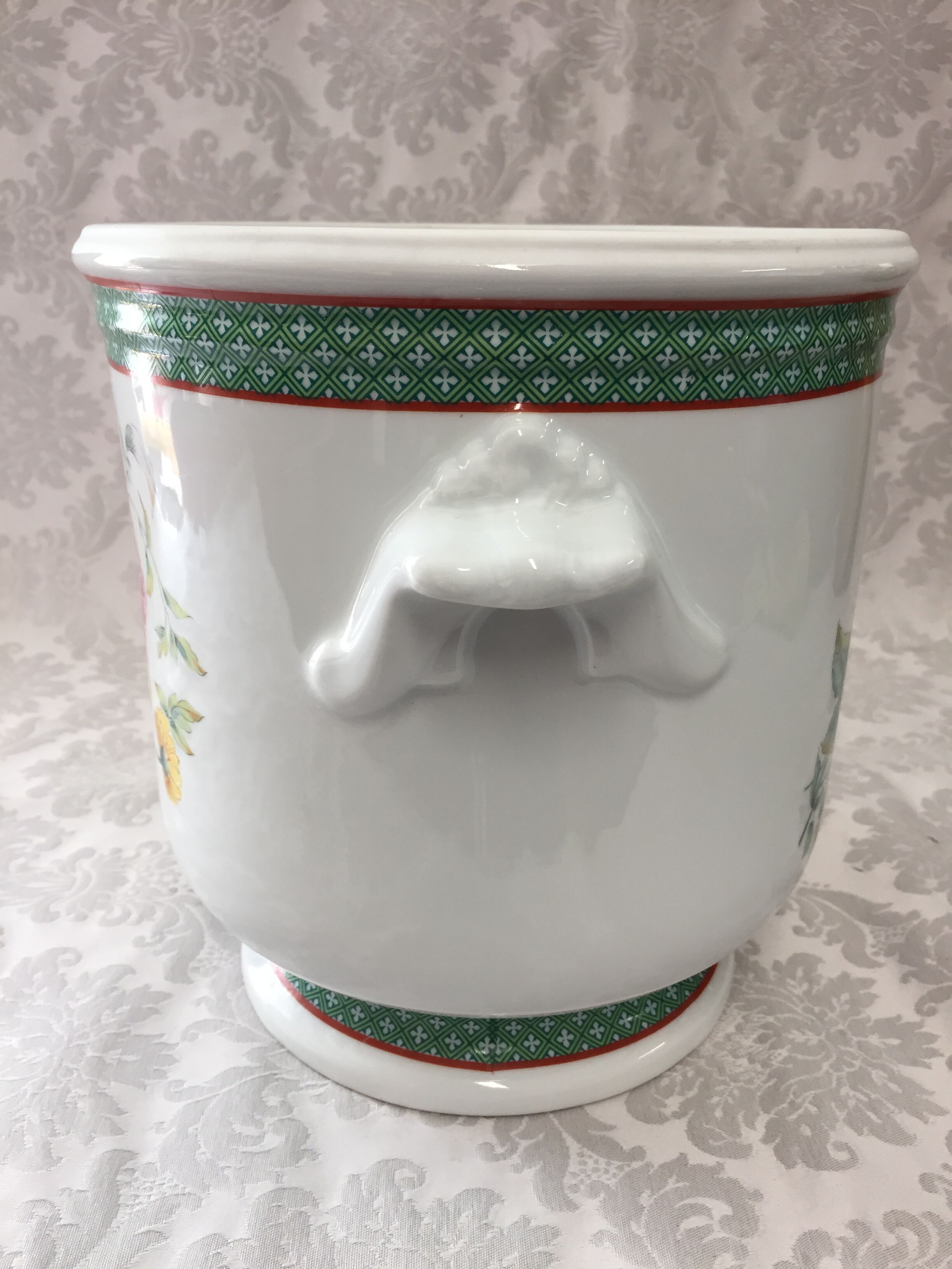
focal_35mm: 29
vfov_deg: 61.7
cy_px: 634
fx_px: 1063
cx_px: 476
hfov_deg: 48.2
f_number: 2.2
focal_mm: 4.15
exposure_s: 1/33
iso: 32
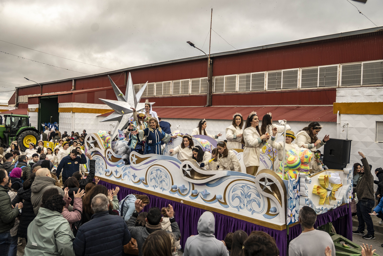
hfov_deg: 59.5
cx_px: 192
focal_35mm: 32
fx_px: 335
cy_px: 128
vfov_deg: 41.7
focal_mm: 21
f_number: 5
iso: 200
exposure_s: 1/250
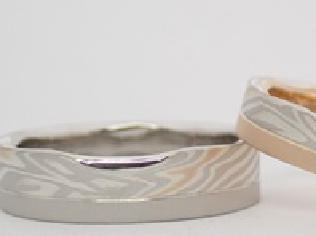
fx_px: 1596
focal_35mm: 175
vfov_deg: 8.5
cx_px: 235
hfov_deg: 11.3
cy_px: 160
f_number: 4.1
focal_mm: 13.65
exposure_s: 1/125
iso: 200
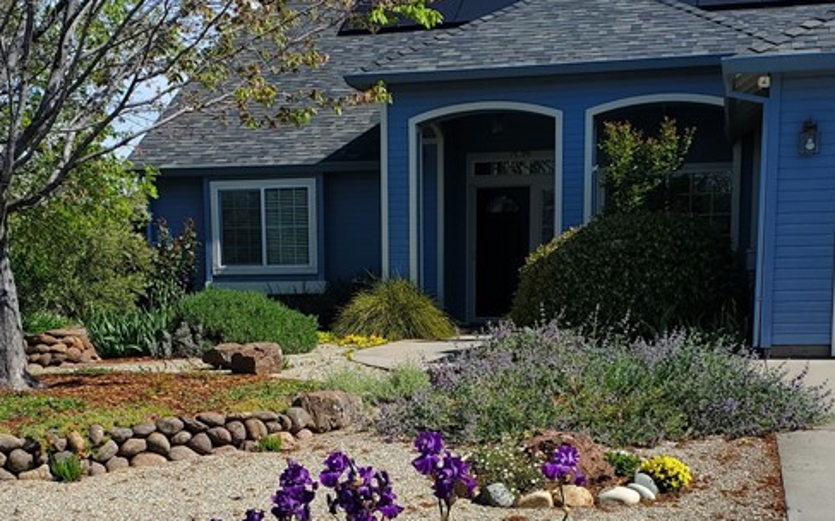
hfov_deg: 34.9
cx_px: 305
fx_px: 1319
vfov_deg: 21.6
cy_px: 514
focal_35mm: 58
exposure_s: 1/1322
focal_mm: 4.3
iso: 50
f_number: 2.4
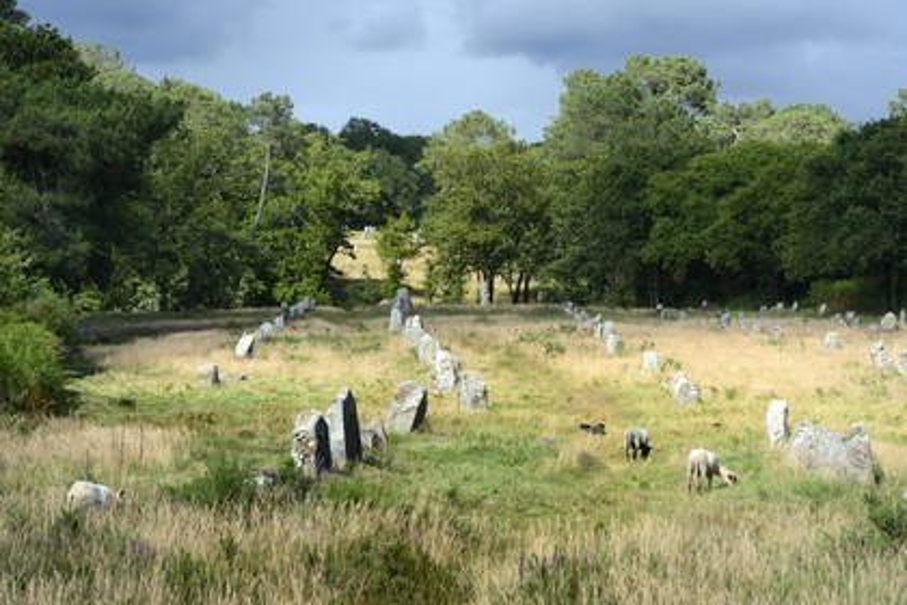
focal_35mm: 105
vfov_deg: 13.0
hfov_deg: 19.5
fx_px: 2645
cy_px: 302
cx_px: 454
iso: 200
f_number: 11
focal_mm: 105
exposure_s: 1/200
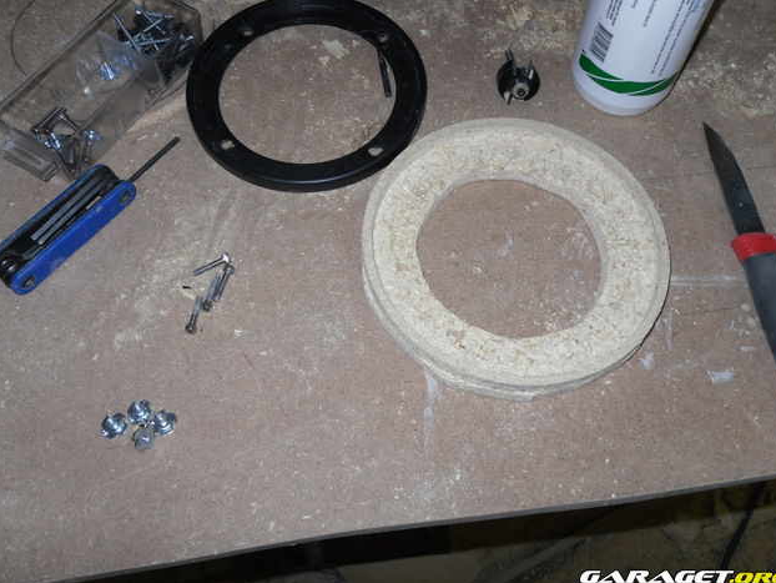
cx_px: 394
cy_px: 290
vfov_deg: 39.7
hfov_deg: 51.3
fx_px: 807
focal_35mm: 36
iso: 80
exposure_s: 1/45
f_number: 3.5
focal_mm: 6.3
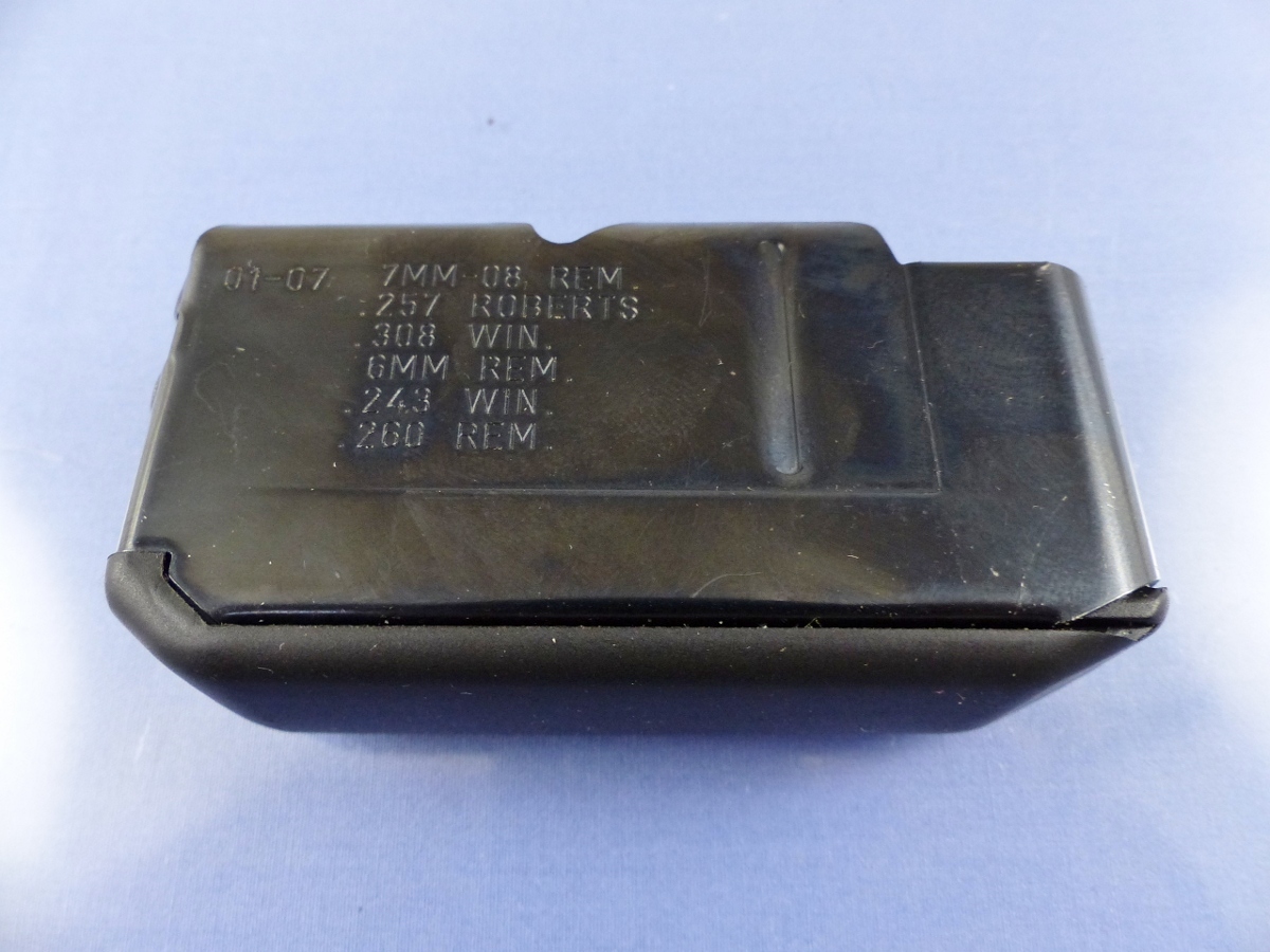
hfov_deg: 69.4
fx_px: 917
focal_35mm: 25
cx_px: 635
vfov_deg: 54.9
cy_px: 476
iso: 320
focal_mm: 4.5
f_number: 2.8
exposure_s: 1/60
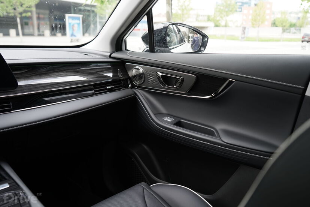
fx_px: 276
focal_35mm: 32
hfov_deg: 58.7
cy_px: 104
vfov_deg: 41.1
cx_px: 155
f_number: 4
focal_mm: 32
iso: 320
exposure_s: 1/125
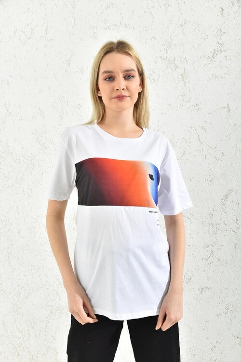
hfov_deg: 37.9
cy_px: 181
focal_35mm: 35
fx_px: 351
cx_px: 120
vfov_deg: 54.4
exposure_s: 1/160
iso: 100
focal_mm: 35
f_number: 7.1
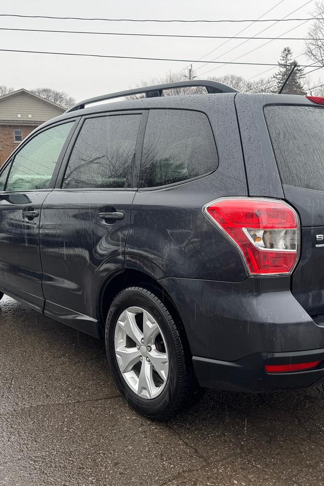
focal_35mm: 34
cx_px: 208
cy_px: 247
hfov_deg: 38.5
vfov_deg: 55.8
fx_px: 459
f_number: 1.78
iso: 64
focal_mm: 6.76
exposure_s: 1/166
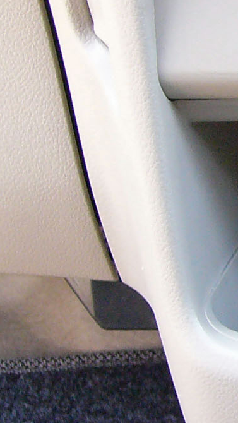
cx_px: 494
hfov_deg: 11.7
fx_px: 1021
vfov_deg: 23.4
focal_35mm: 91
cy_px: 196
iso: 200
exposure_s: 1/20
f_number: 2.8
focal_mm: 4.6
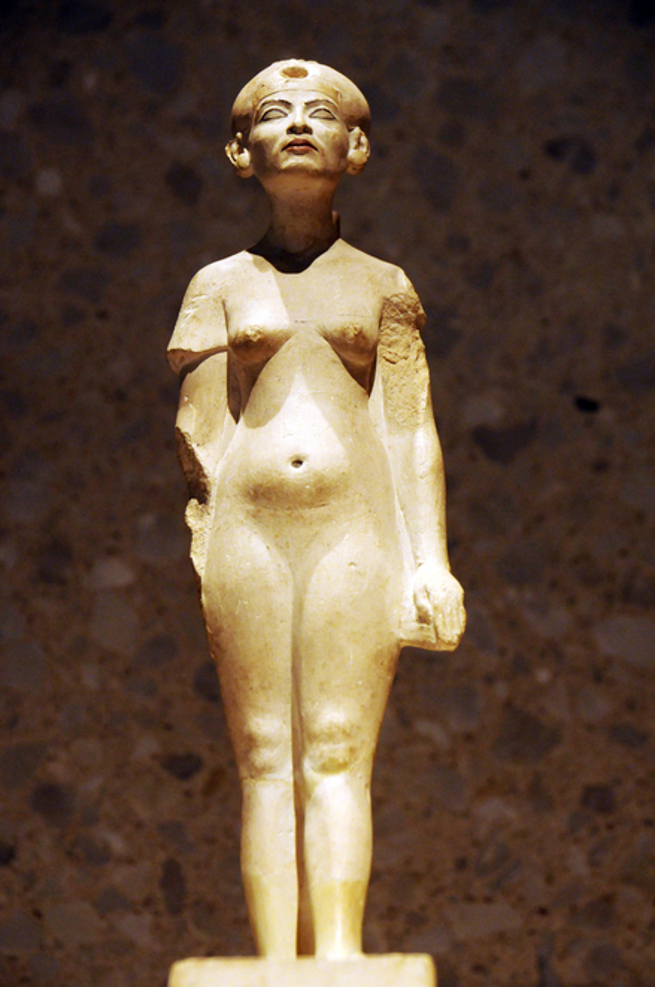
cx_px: 328
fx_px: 3205
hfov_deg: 11.7
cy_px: 494
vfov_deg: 17.5
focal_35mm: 117
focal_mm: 78
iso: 1600
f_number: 6.3
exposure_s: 1/100
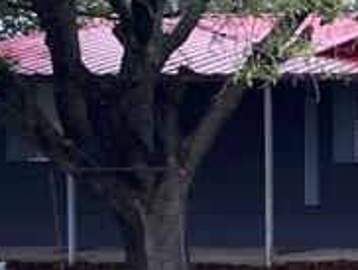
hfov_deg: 10.8
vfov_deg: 10.2
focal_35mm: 146
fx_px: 1512
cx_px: 934
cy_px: 168
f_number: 1.8
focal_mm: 4.25
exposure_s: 1/122
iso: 40
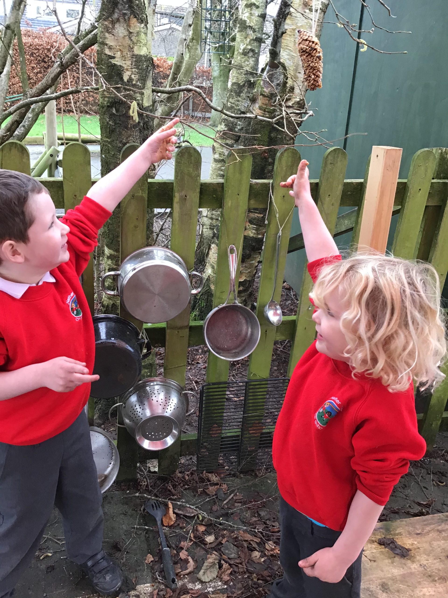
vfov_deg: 58.4
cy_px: 299
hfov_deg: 45.4
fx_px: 535
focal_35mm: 31
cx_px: 224
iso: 25
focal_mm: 3.3
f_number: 2.4
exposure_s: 1/33
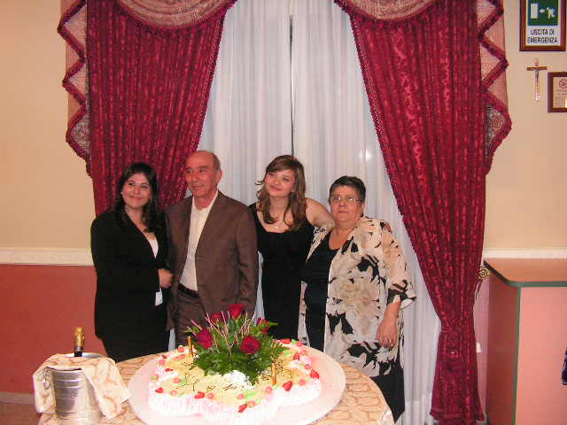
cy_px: 212
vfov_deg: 39.7
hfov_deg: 51.4
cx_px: 284
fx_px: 590
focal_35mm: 36
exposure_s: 1/40
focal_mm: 6
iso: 200
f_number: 3.2
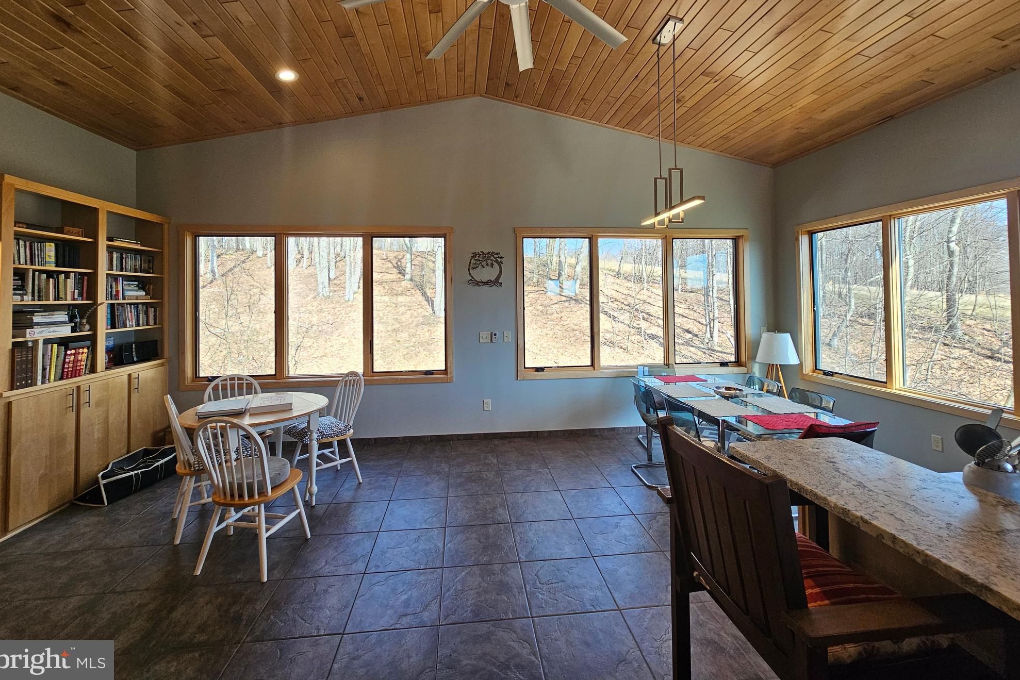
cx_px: 513
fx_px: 397
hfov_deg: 104.2
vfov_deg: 80.6
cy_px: 286
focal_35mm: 14
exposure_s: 1/120
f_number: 2.2
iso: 64
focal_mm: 2.2
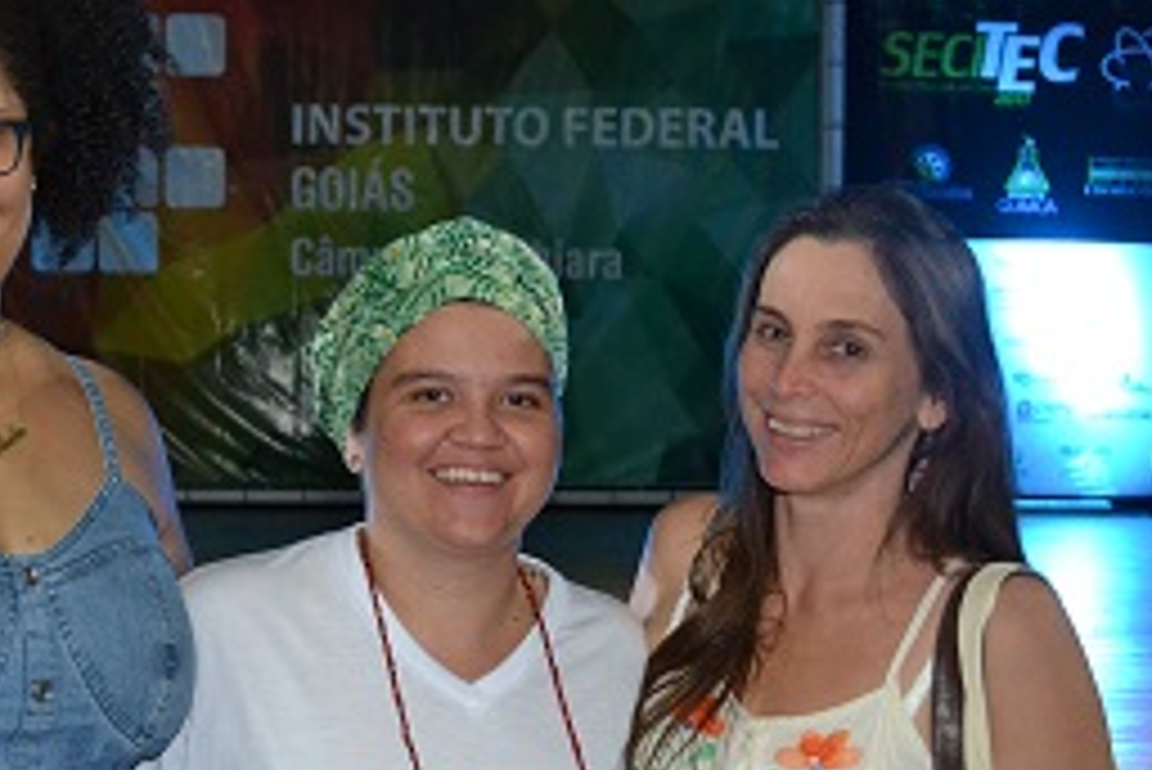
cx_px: 387
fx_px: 2081
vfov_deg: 20.9
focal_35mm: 65
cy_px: 437
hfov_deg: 30.7
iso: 2500
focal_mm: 24
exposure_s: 1/60
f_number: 4
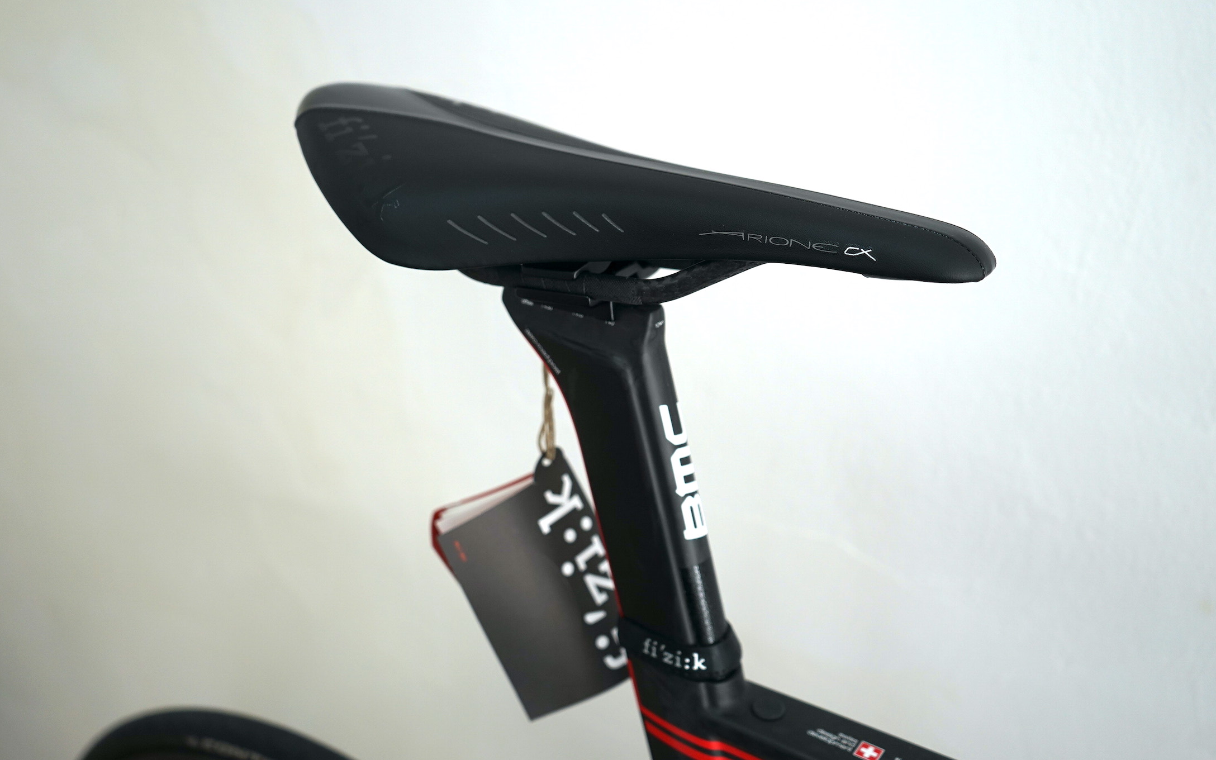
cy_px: 370
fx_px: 1160
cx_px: 610
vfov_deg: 36.3
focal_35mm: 35
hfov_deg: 55.3
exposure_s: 1/160
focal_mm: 34
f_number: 4
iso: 320
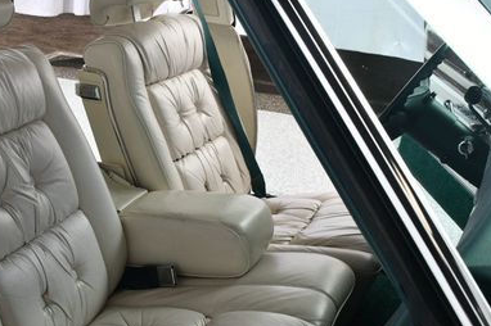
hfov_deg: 34.4
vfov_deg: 23.7
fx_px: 777
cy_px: 195
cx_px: 126
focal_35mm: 57
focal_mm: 23
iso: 100
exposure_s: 1/160
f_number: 9
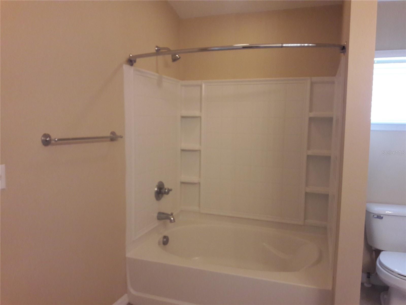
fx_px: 328
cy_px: 152
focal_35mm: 28
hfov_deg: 63.4
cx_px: 203
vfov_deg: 49.7
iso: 160
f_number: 1.9
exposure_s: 1/33
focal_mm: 3.7
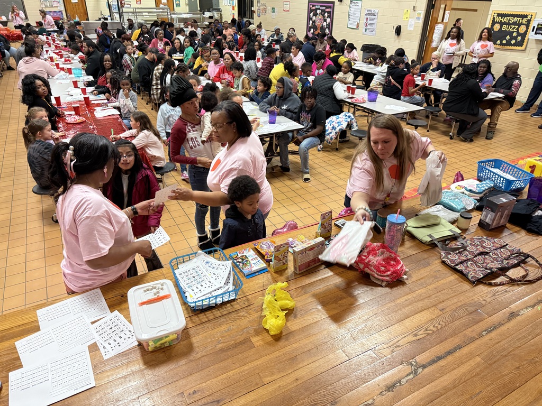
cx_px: 271
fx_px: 376
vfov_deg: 56.8
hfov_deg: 71.6
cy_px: 203
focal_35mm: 24
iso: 320
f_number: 1.78
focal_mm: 6.76
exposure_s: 1/43
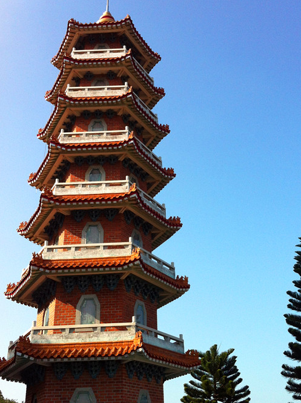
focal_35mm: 42
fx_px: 489
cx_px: 171
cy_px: 199
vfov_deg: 44.9
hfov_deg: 34.2
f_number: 2.8
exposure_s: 1/1160
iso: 80
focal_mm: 3.85
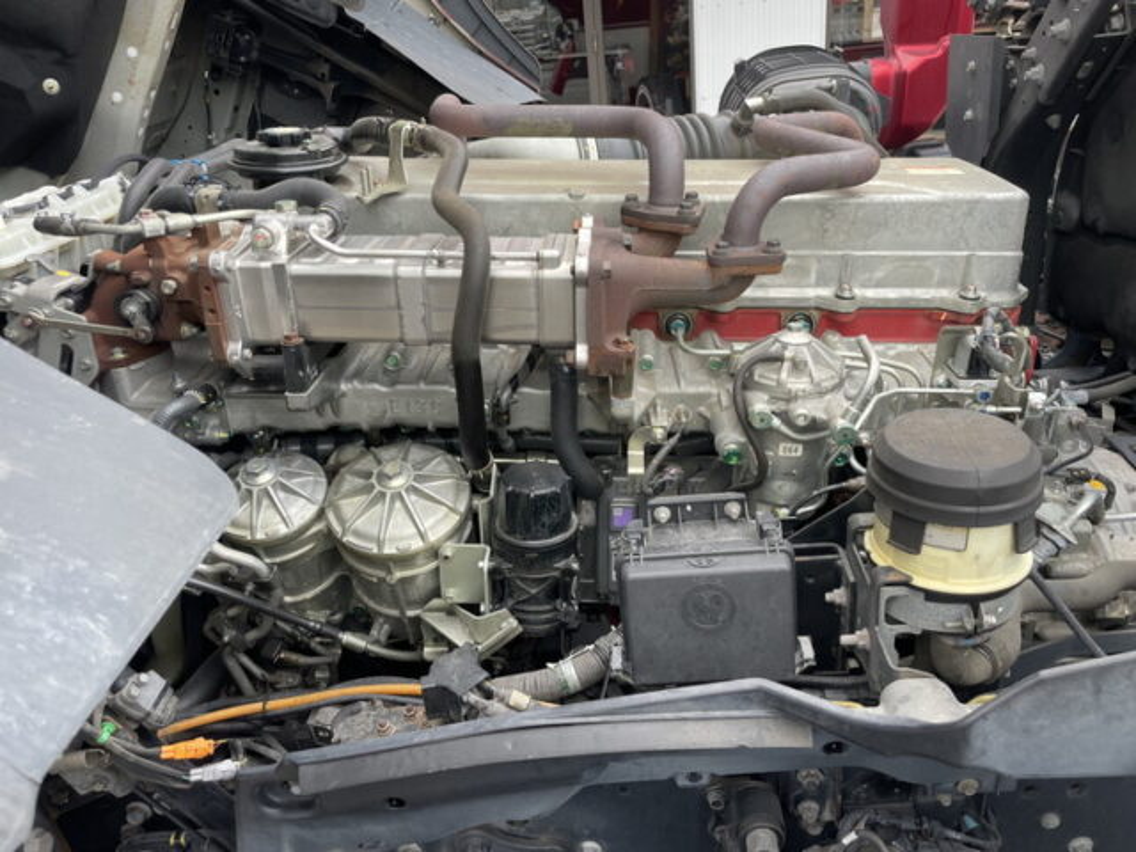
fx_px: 853
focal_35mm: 26
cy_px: 426
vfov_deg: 53.1
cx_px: 568
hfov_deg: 67.3
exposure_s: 1/163
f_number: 1.6
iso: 32
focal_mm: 4.2
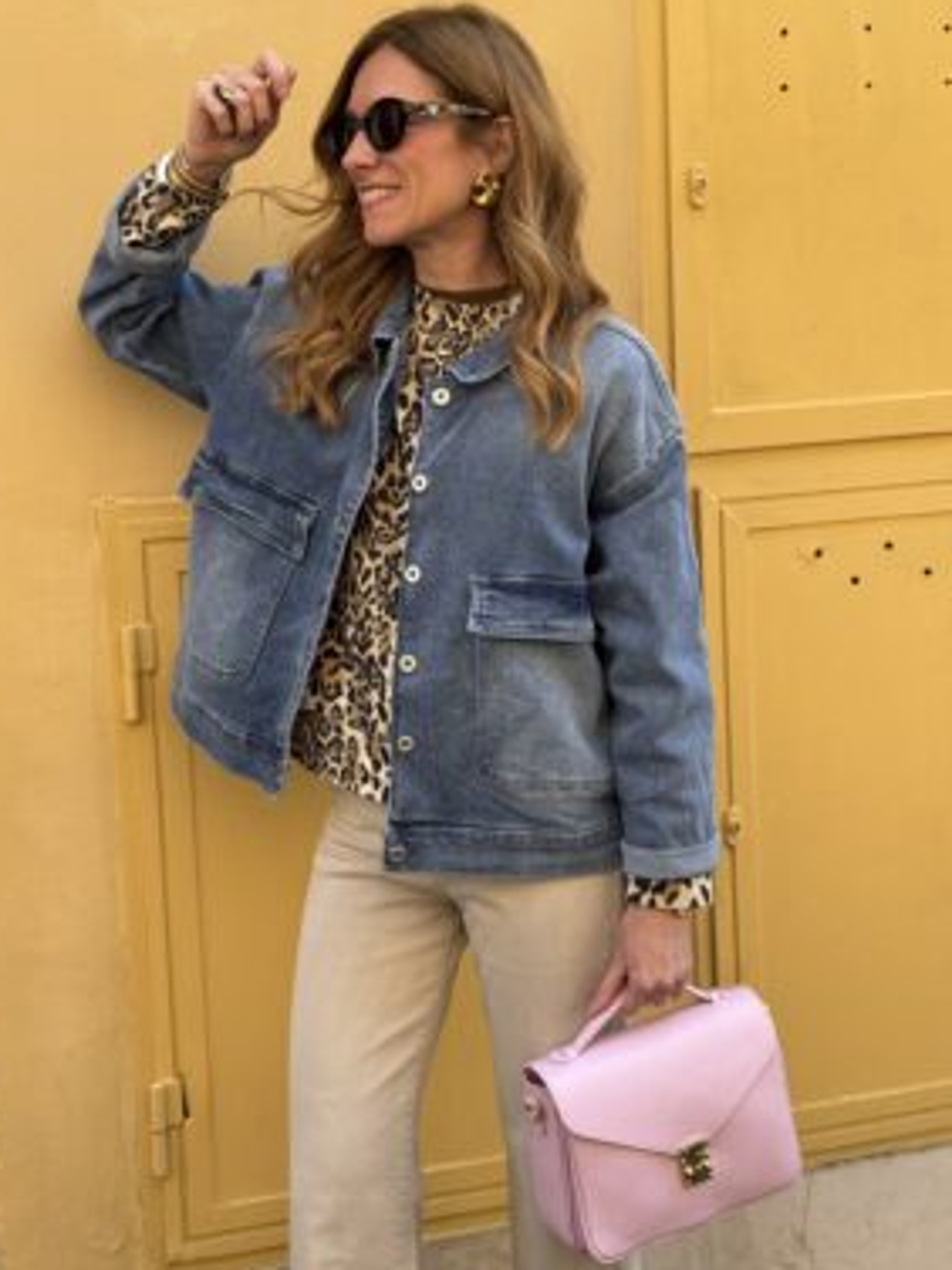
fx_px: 1870
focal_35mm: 51
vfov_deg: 37.5
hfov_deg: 28.6
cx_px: 459
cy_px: 601
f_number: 1.78
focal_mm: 6.76
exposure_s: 1/566
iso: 100
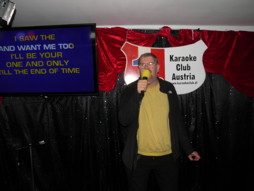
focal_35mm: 28
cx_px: 127
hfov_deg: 63.4
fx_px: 205
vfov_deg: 49.7
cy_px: 96
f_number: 8
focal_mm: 4.9
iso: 125
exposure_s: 1/30
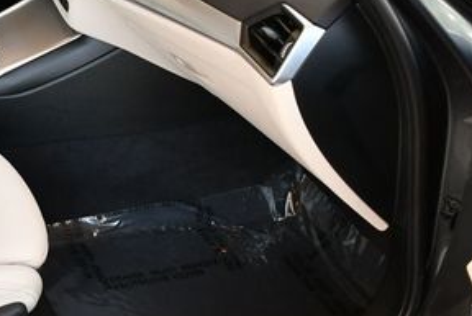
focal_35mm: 80
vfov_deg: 17.1
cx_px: -8
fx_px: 1050
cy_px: 105
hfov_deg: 24.1
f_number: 3.5
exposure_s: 1/250
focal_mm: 18
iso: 640
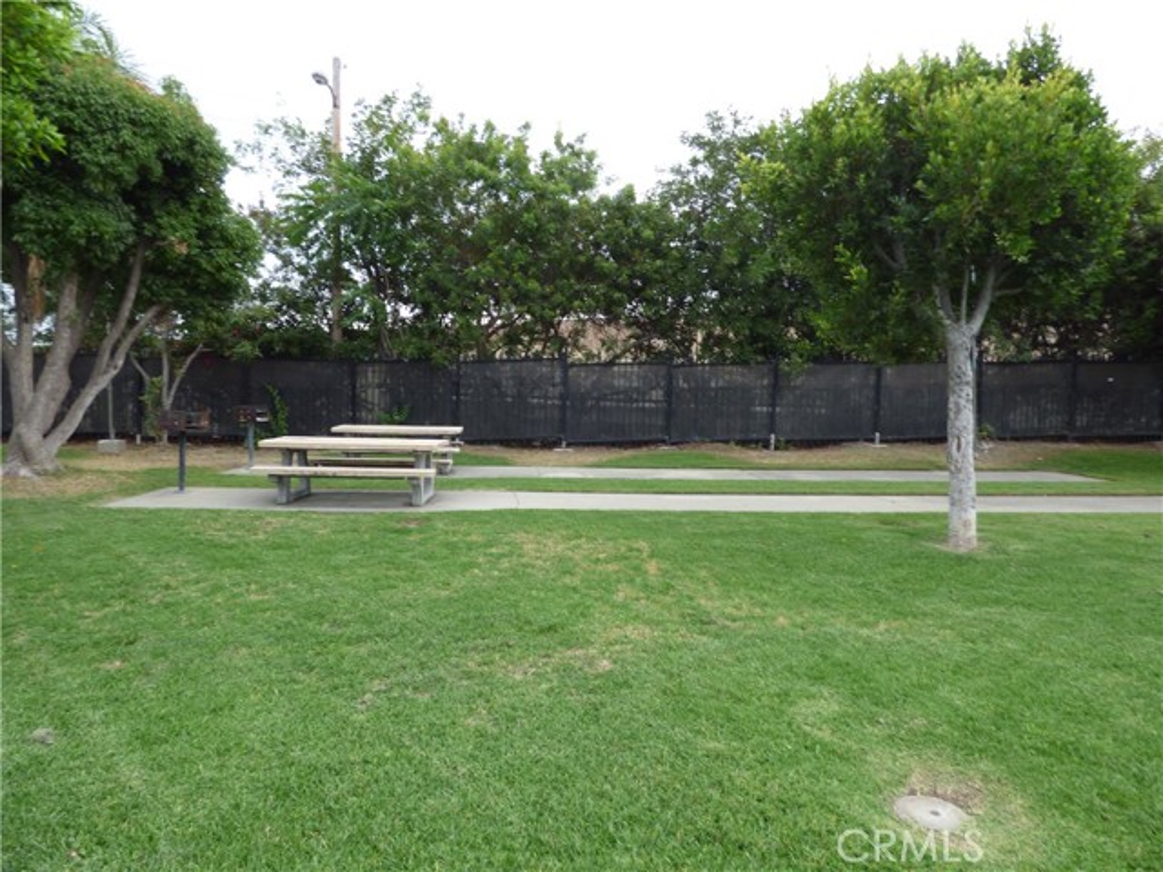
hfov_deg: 81.7
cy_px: 436
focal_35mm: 20
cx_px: 582
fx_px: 672
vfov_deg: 66.0
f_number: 2.8
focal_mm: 3.58
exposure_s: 1/60
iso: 100
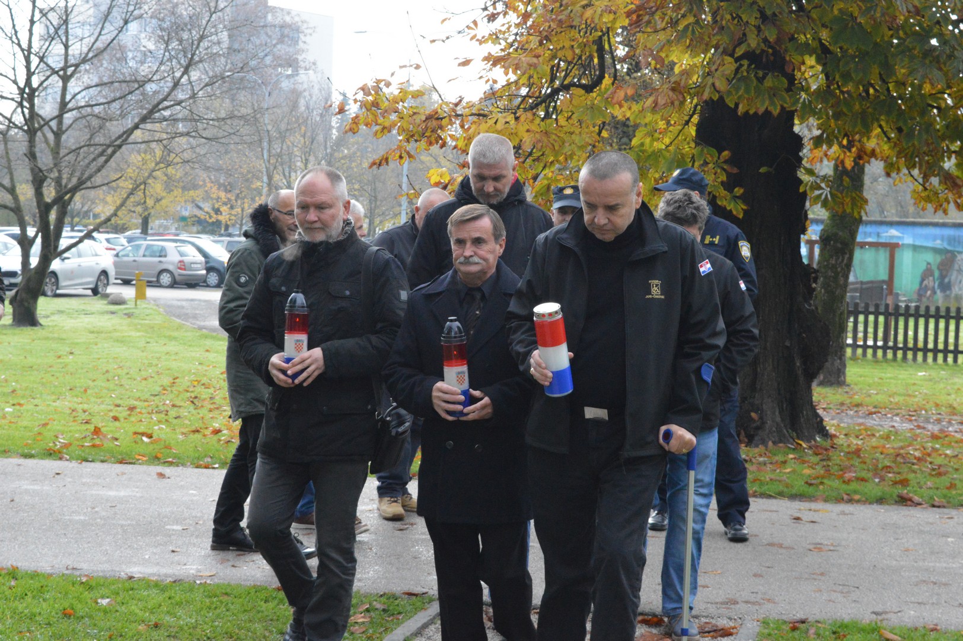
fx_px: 1684
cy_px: 320
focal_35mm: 63
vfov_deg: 21.5
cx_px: 482
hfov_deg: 31.9
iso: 3200
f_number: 13
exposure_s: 1/640
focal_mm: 42
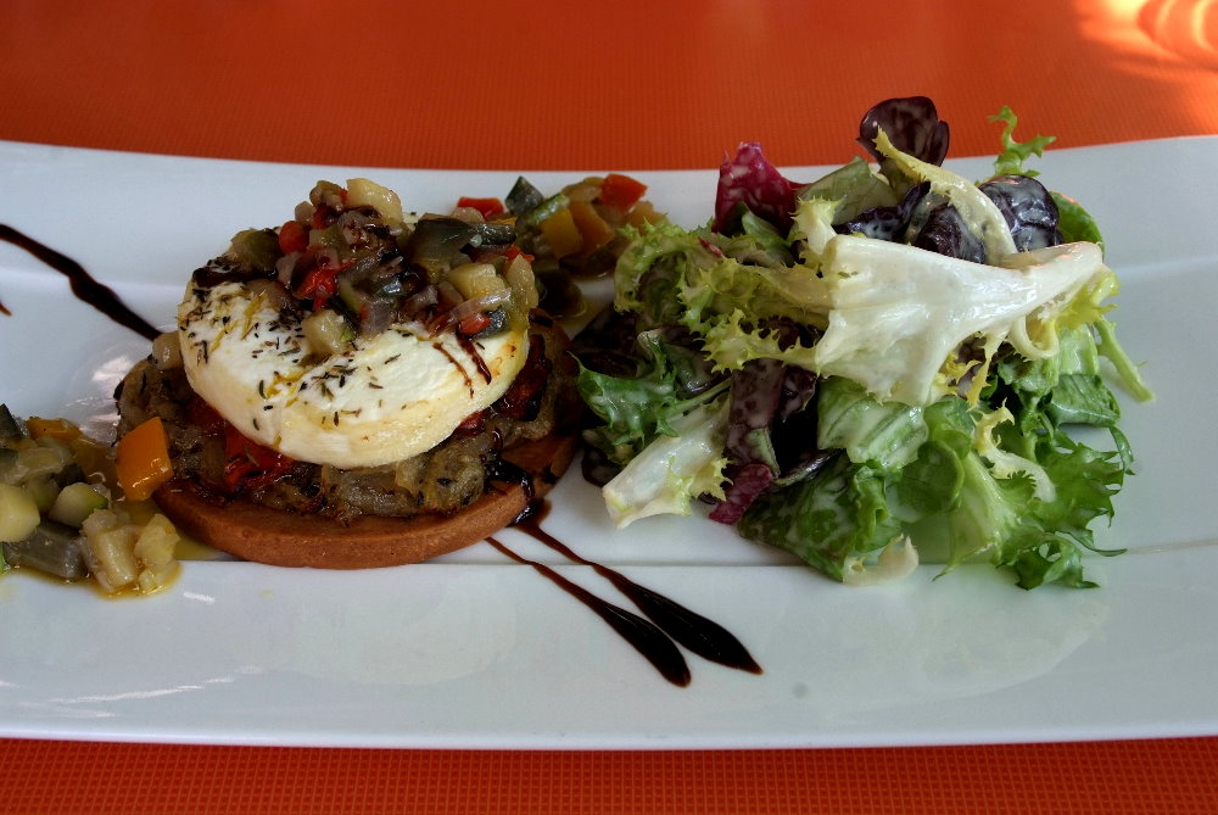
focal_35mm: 57
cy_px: 408
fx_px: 1930
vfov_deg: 23.8
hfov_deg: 35.0
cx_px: 609
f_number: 11
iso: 320
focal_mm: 38
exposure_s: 1/35
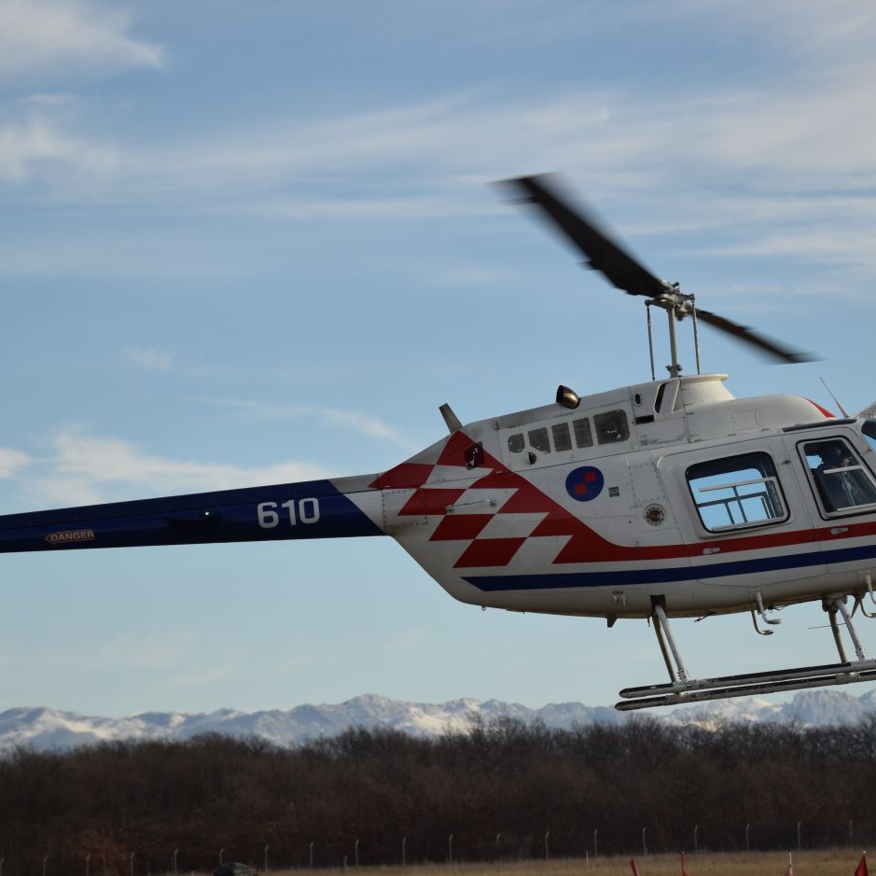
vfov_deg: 9.5
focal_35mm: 185
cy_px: 405
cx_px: 501
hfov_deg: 9.5
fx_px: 5289
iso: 100
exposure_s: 1/640
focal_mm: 85
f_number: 6.3
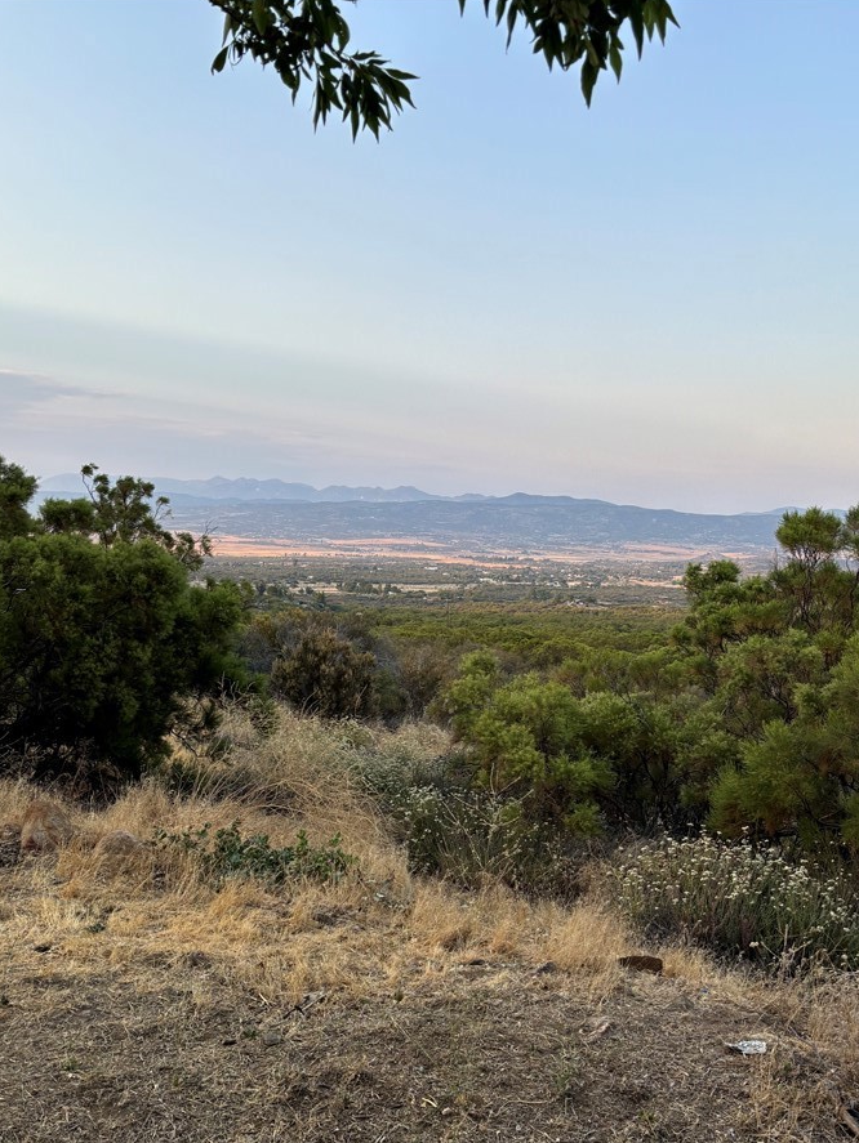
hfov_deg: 46.8
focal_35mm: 30
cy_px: 653
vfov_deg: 59.7
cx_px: 467
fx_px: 992
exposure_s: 1/515
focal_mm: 5.96
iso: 50
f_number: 1.6
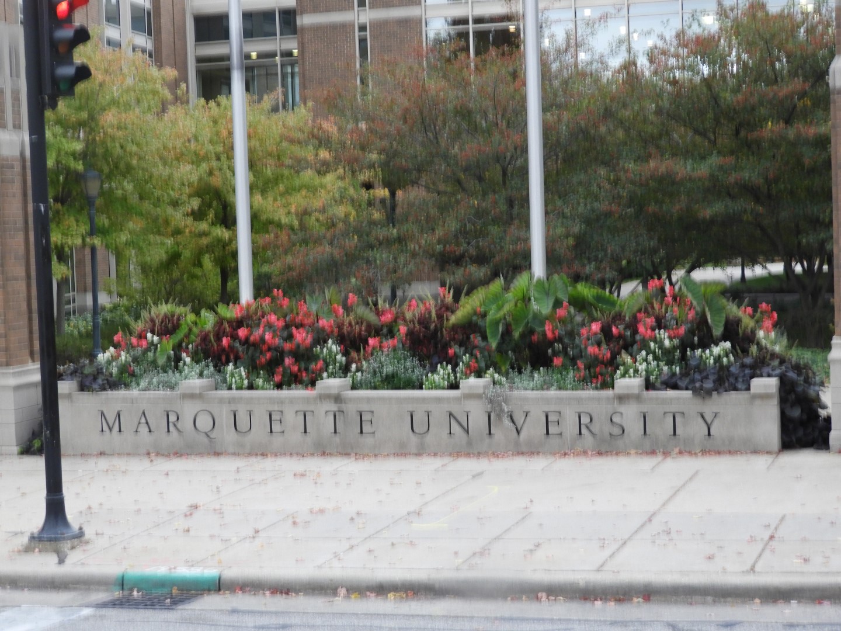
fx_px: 1701
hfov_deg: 27.8
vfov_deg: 21.0
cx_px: 420
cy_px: 316
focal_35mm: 70
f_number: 4.5
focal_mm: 12.5
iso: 250
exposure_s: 1/30
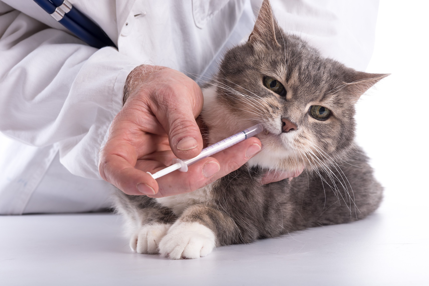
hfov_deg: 19.4
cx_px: 214
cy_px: 143
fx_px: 1252
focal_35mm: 105
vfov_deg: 13.1
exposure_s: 1/200
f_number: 16
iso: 100
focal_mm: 105
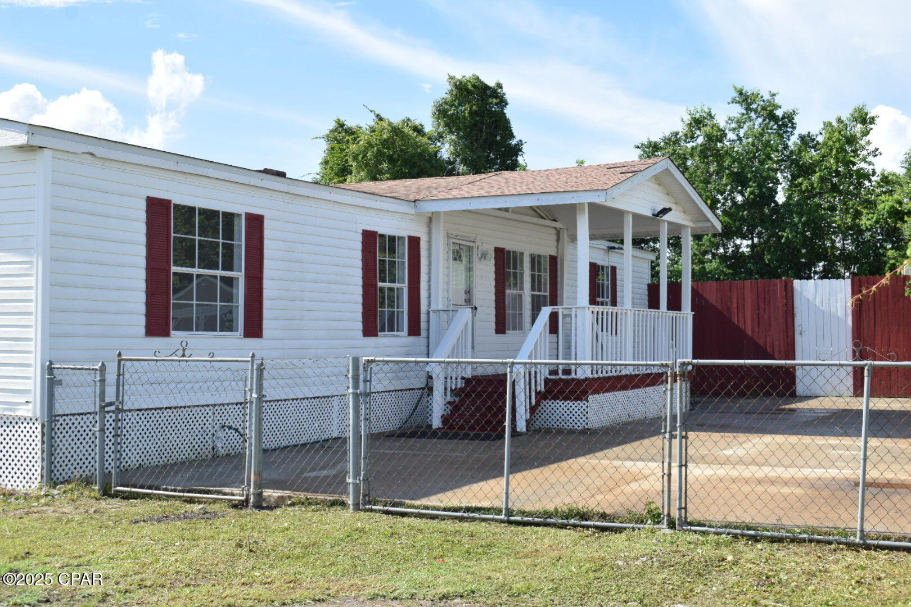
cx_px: 456
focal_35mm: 46
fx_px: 1177
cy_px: 304
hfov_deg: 42.3
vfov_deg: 28.9
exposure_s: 1/320
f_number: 9
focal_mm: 31
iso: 200
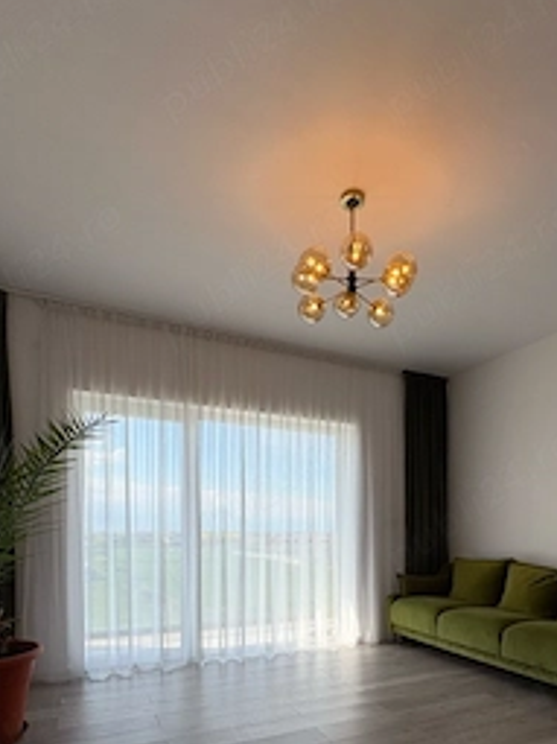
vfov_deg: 72.3
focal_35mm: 22
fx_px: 472
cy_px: 537
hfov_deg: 60.9
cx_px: 312
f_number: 2.2
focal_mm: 2.22
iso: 40
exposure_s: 1/573
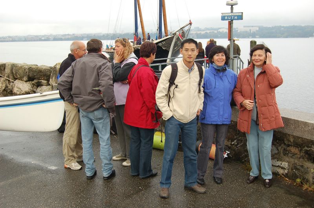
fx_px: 366
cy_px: 104
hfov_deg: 46.5
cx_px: 157
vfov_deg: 31.8
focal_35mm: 42
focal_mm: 28
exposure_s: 1/125
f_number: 6.3
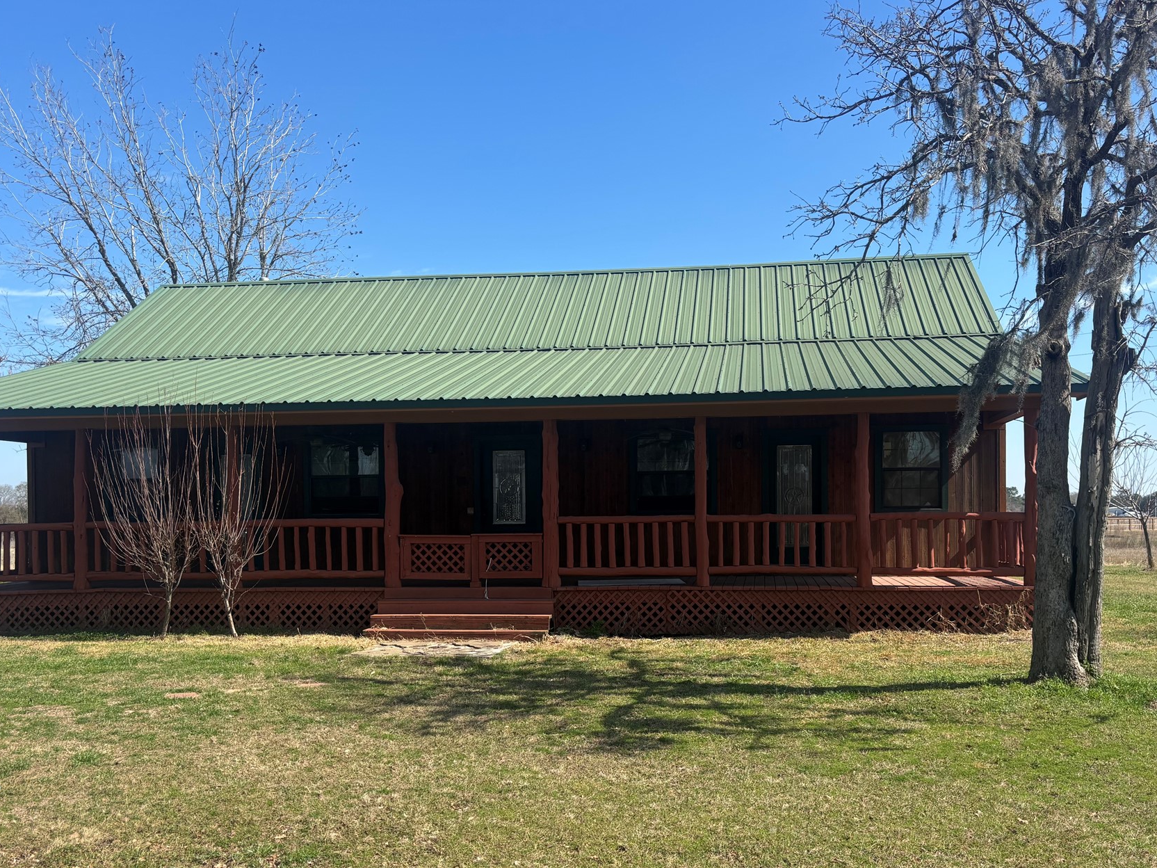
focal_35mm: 32
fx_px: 1070
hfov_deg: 56.7
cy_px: 512
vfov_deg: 44.0
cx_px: 626
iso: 50
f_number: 1.6
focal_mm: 5.96
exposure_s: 1/2242
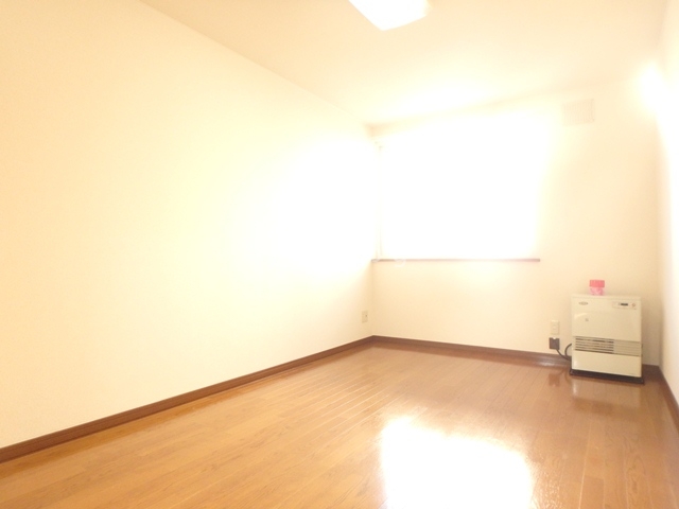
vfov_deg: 63.4
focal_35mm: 21
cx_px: 340
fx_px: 412
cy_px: 254
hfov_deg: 79.0
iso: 400
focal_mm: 3.7
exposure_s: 1/30
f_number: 3.5
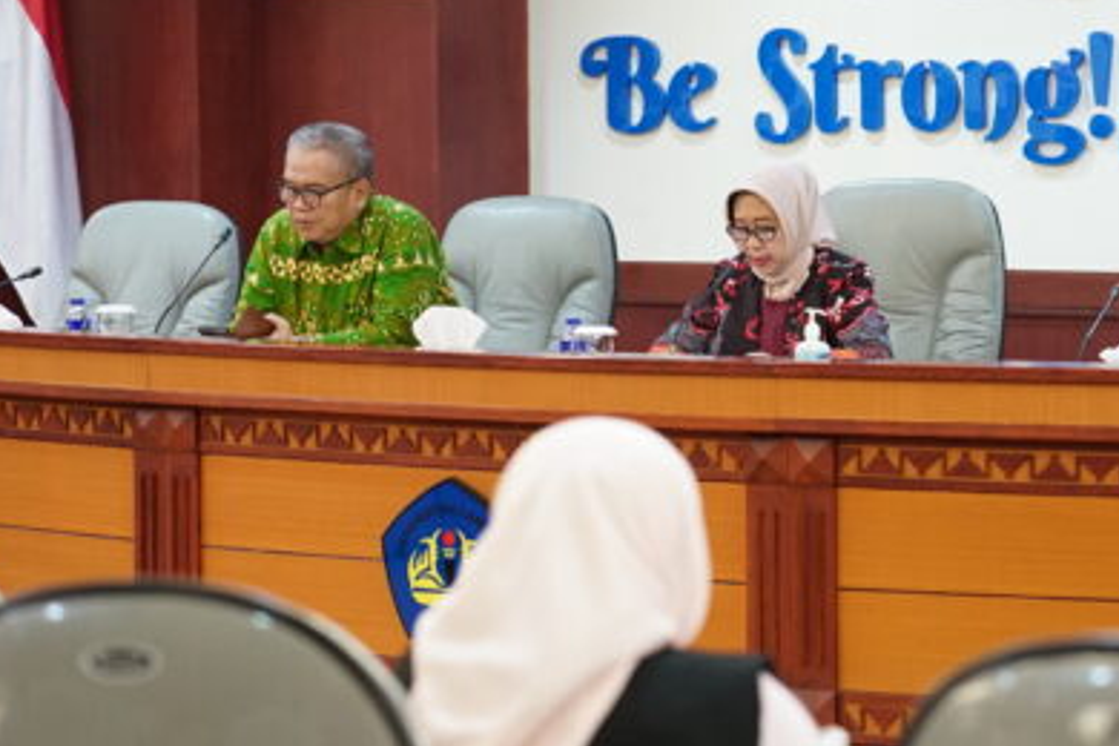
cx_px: 844
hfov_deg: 14.8
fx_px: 4289
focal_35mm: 138
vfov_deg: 9.9
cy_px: 218
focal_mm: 70
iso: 2500
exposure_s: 1/100
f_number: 2.8
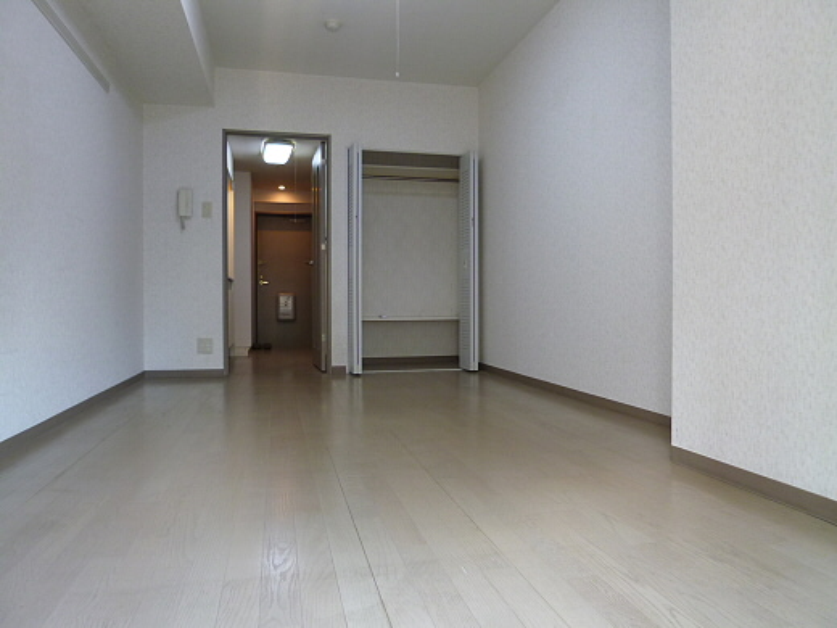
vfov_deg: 56.8
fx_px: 580
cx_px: 418
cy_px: 314
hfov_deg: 71.6
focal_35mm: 24
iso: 200
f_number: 2.5
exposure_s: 1/60
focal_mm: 4.3
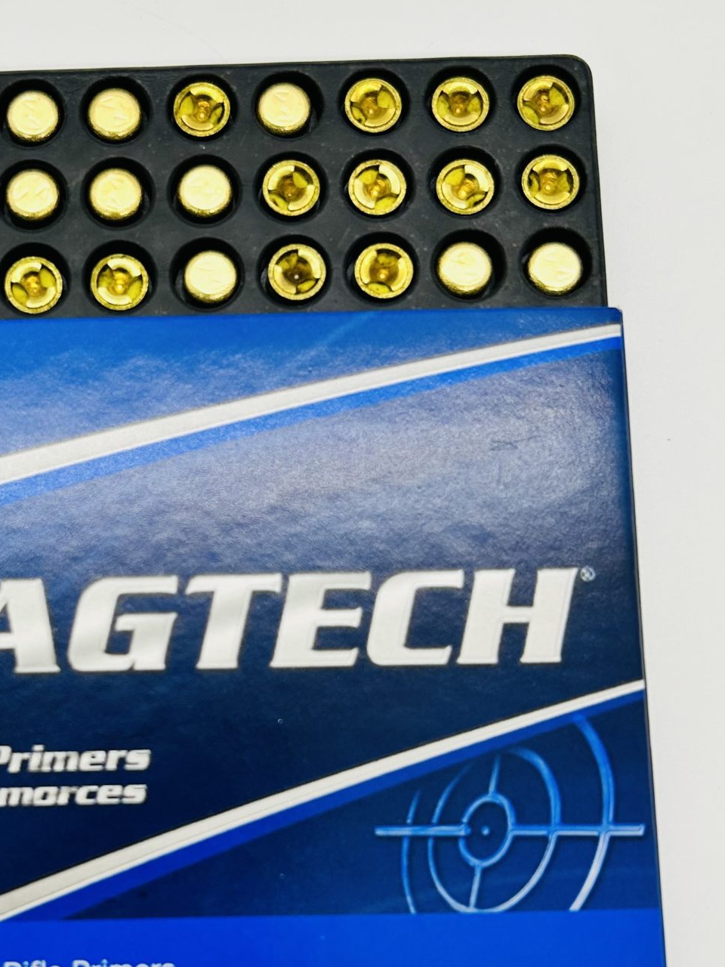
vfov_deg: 36.6
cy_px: 617
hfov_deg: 27.5
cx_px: 155
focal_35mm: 52
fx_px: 1452
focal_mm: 5.7
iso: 50
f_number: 1.5
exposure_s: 1/410
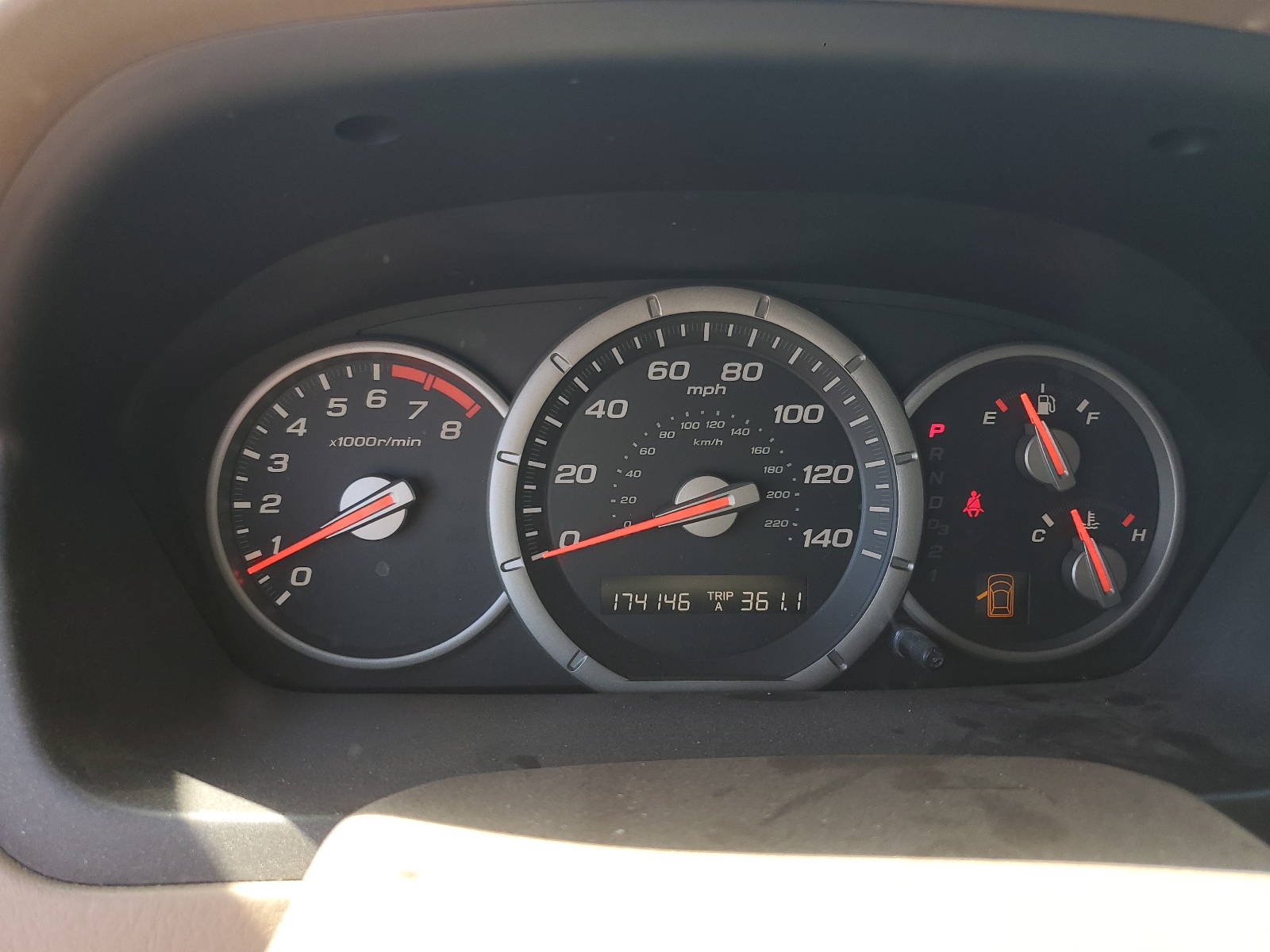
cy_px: 476
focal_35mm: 26
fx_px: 954
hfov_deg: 67.3
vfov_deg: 53.1
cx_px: 635
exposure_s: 1/200
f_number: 1.5
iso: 50
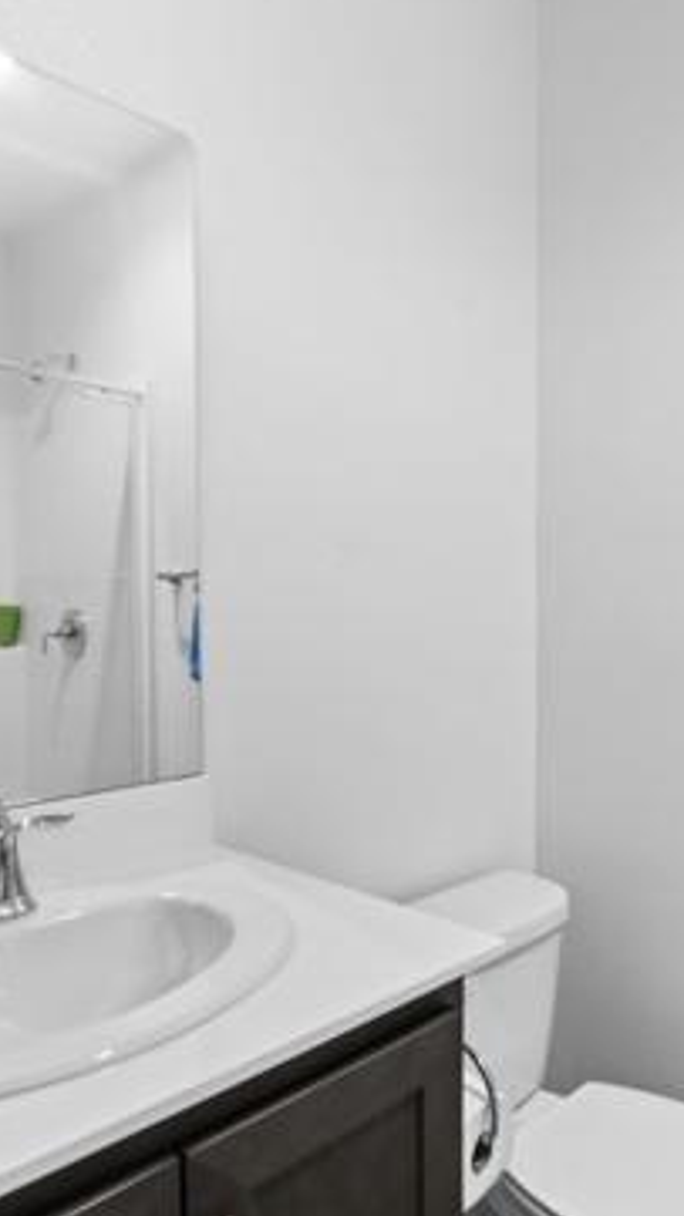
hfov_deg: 42.2
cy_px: 615
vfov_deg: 71.9
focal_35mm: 26
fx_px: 839
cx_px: 559
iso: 2000
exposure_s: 1/20
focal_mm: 14
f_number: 8
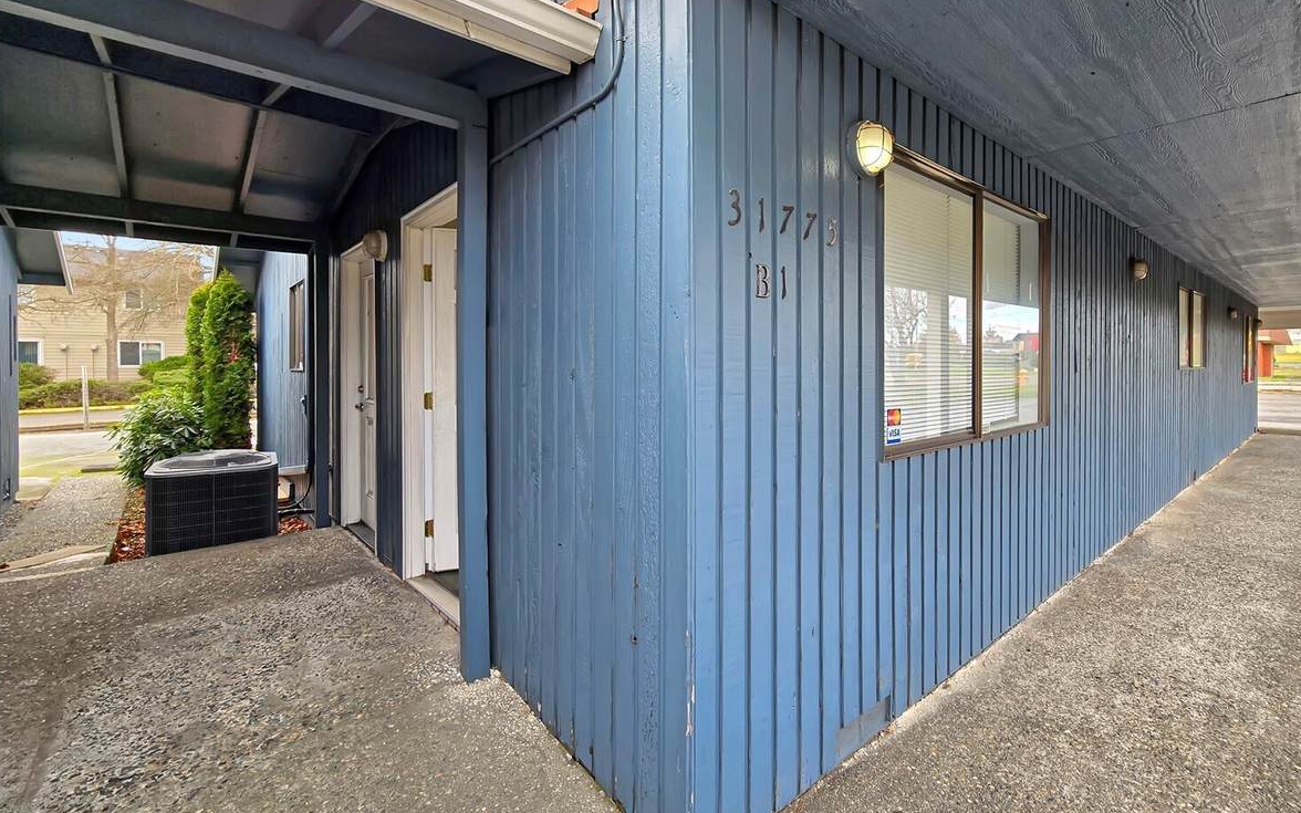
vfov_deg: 74.7
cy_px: 376
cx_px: 701
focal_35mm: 15
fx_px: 532
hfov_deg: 101.3
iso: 64
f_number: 2.2
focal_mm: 2.2
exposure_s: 1/120
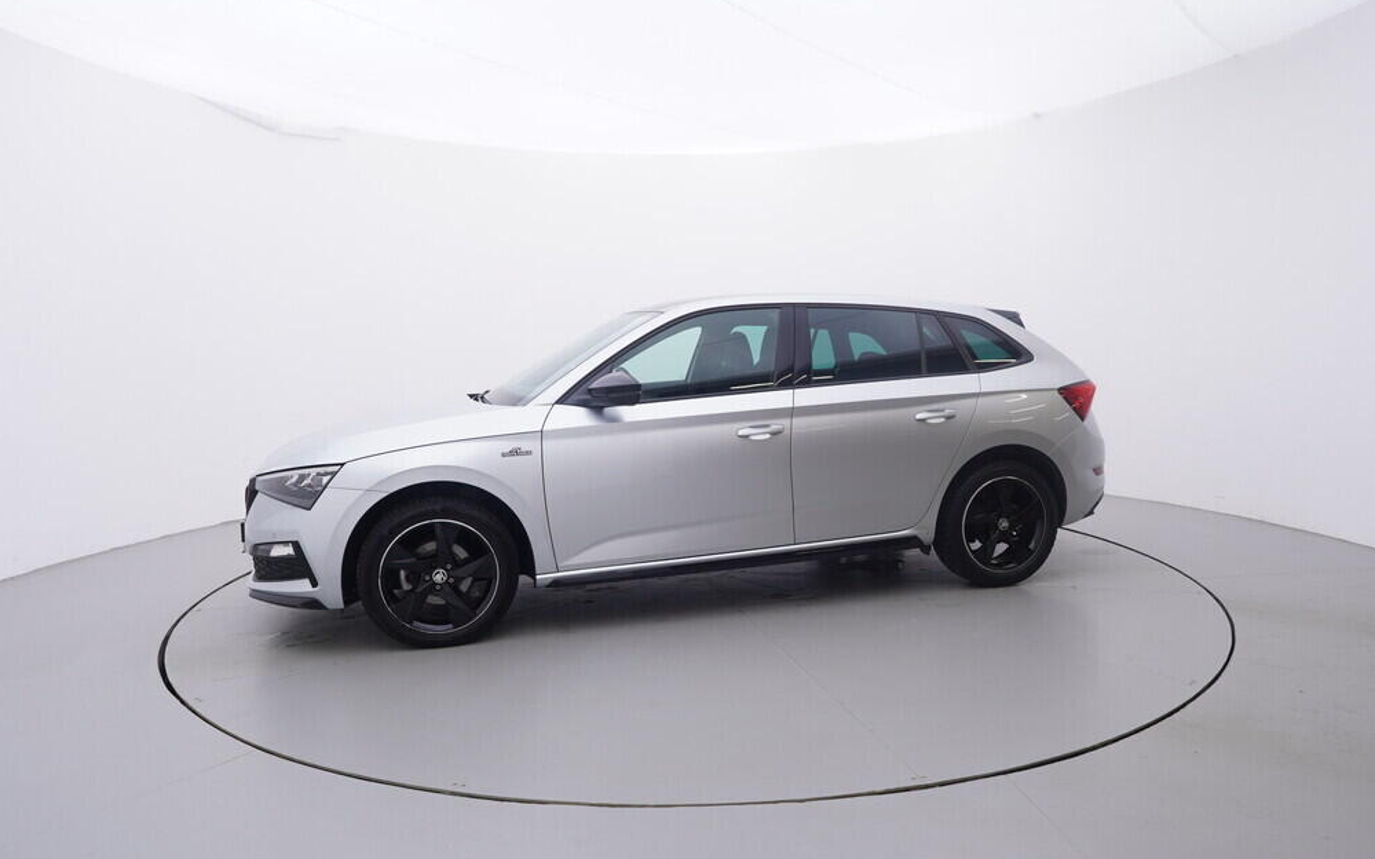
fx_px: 881
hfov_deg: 75.9
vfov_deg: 51.9
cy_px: 453
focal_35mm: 24
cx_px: 696
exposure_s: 1/80
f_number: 5
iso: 200
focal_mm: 15
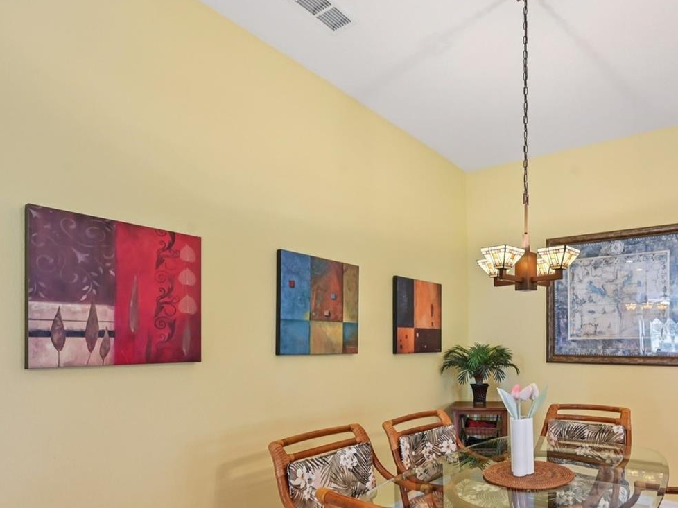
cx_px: 476
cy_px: 338
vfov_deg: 59.7
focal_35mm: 22
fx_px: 431
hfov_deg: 73.0
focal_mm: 14
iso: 400
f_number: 8
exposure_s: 1/8
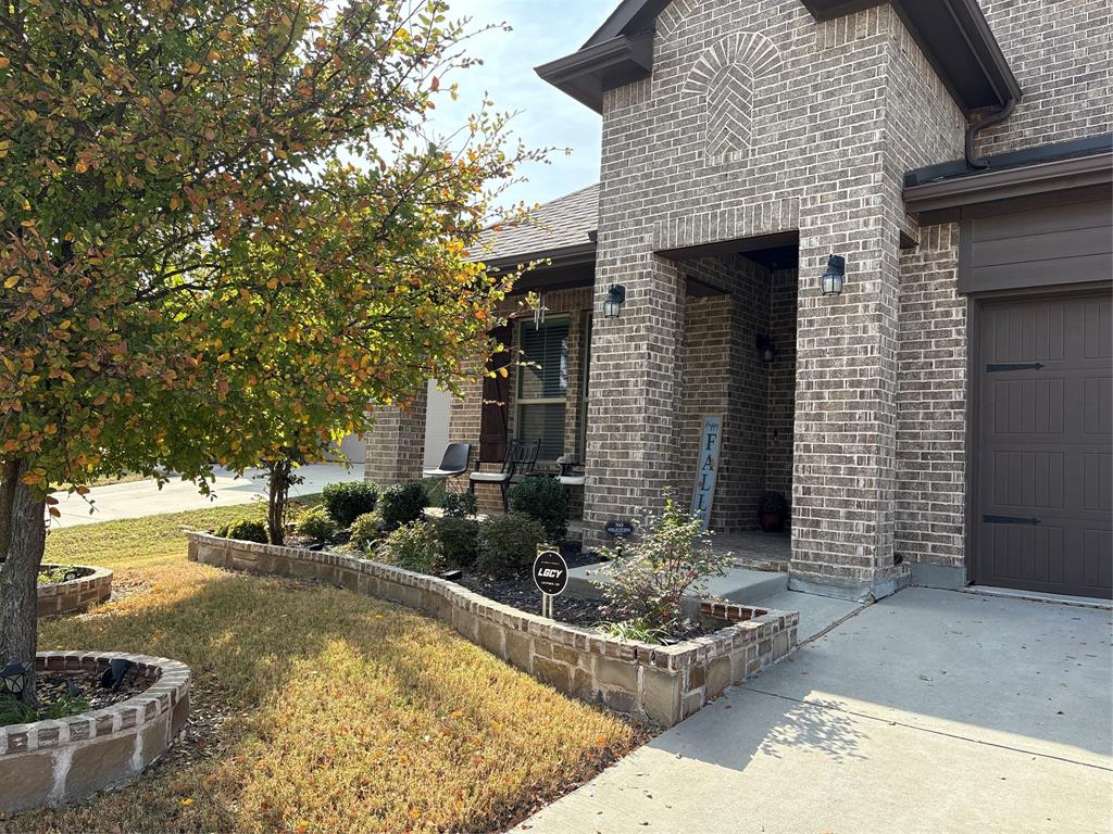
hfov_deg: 67.3
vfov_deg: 53.1
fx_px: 836
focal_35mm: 26
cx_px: 556
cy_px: 417
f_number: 1.6
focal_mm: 5.96
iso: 64
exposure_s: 1/1451
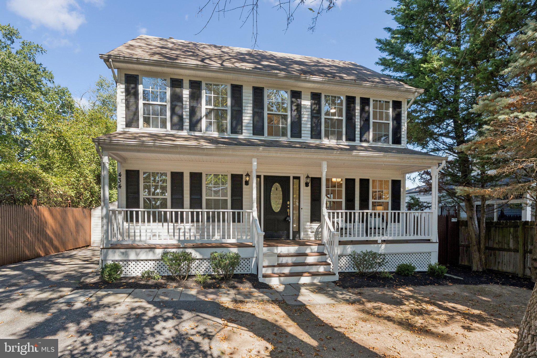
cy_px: 179
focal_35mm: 17
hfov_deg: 93.3
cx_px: 268
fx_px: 254
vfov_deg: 70.4
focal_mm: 11.6
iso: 400
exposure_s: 1/160
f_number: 9
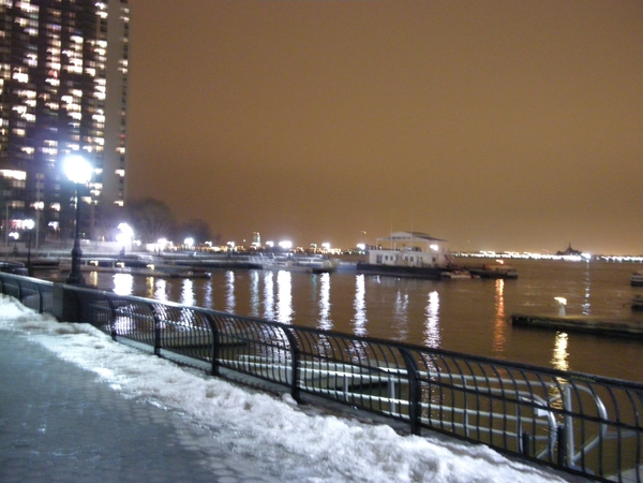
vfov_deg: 38.7
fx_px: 687
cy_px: 242
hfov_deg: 50.1
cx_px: 322
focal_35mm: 37
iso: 804
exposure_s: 1
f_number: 2.8
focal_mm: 7.9
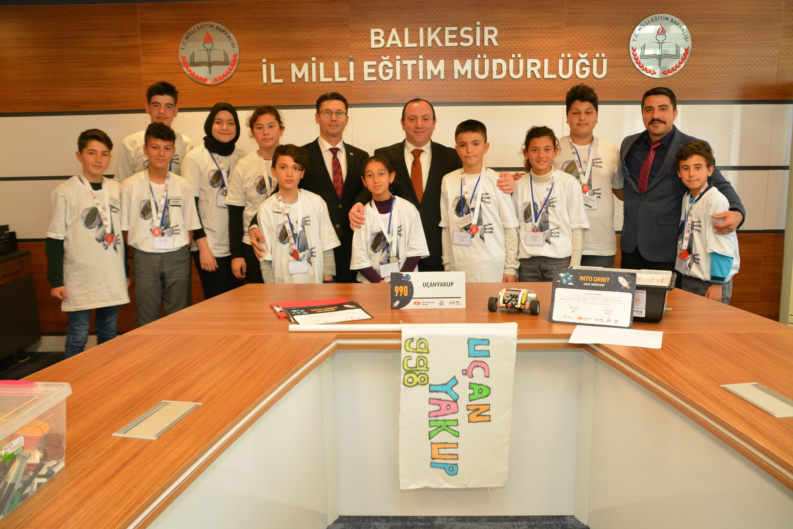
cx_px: 396
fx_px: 694
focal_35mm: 32
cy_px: 264
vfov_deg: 41.7
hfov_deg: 59.5
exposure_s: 1/125
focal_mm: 21
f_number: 3.5
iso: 1600
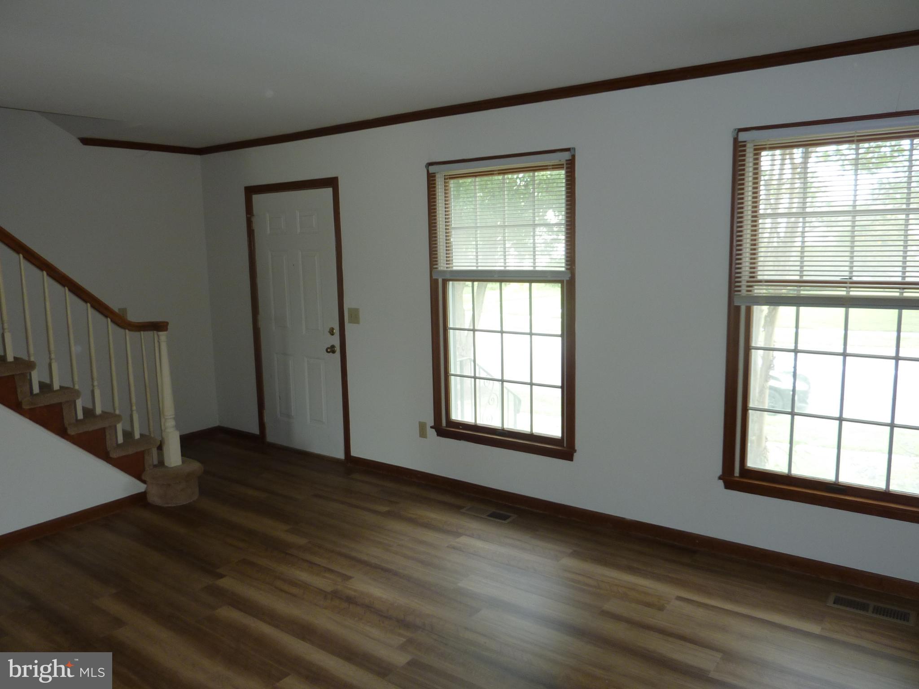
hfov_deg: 69.4
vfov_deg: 54.9
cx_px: 460
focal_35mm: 25
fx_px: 664
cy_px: 344
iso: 100
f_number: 3.3
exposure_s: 1/30
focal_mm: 4.1
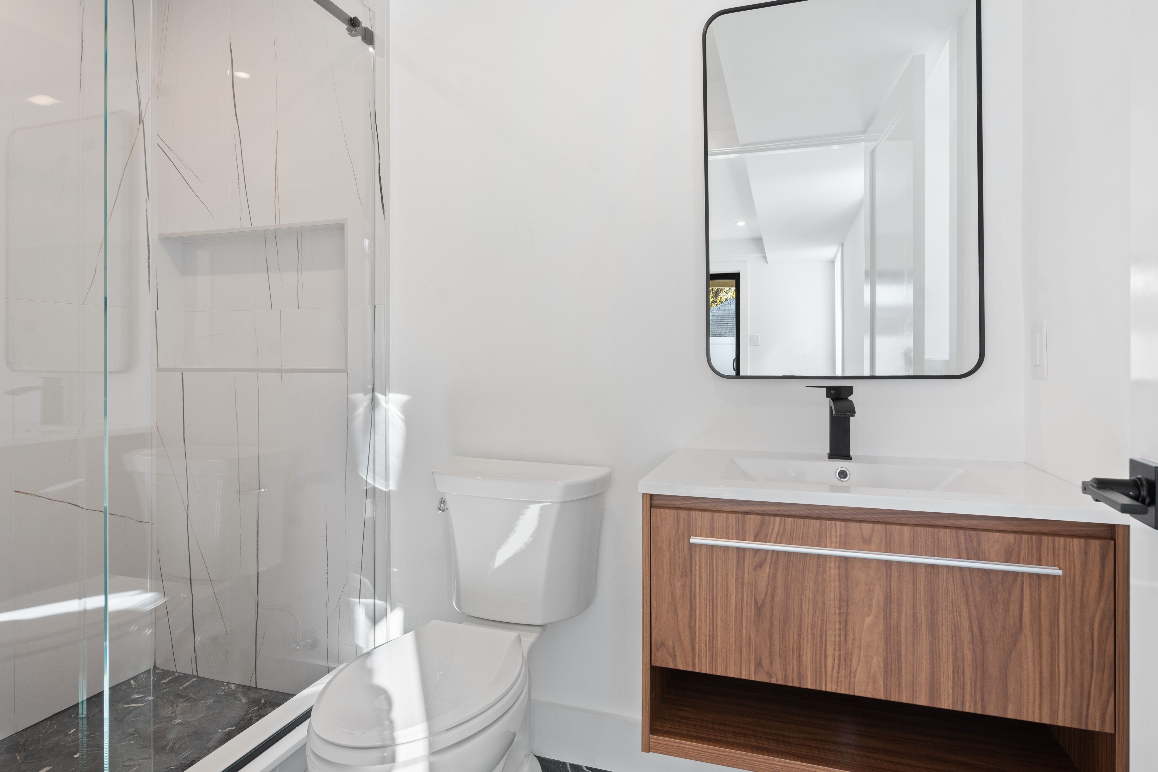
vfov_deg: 64.5
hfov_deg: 86.9
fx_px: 611
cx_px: 590
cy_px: 374
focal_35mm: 19
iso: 100
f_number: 8
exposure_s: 1/3
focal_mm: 16
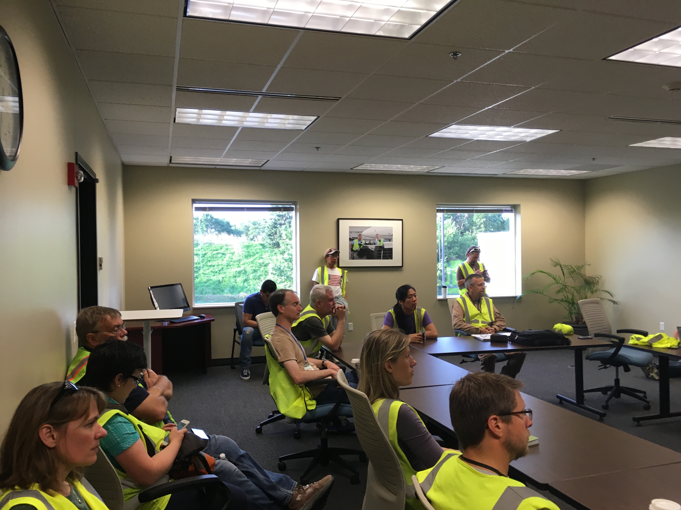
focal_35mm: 29
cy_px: 255
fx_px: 571
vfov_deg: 48.2
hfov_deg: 61.7
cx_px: 340
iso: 32
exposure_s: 1/30
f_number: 2.2
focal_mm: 4.15
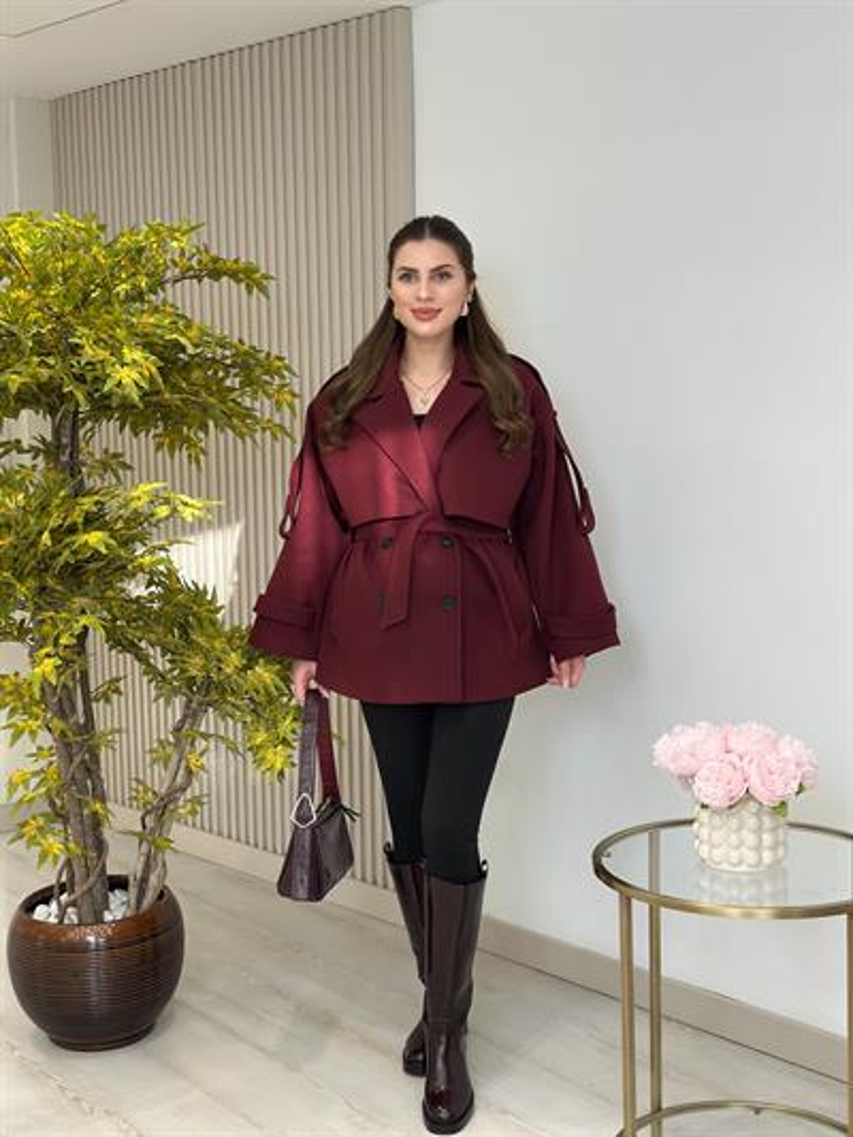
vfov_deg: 39.6
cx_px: 426
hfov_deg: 30.3
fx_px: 1576
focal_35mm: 48
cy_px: 568
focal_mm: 6.86
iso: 64
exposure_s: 1/155
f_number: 1.78
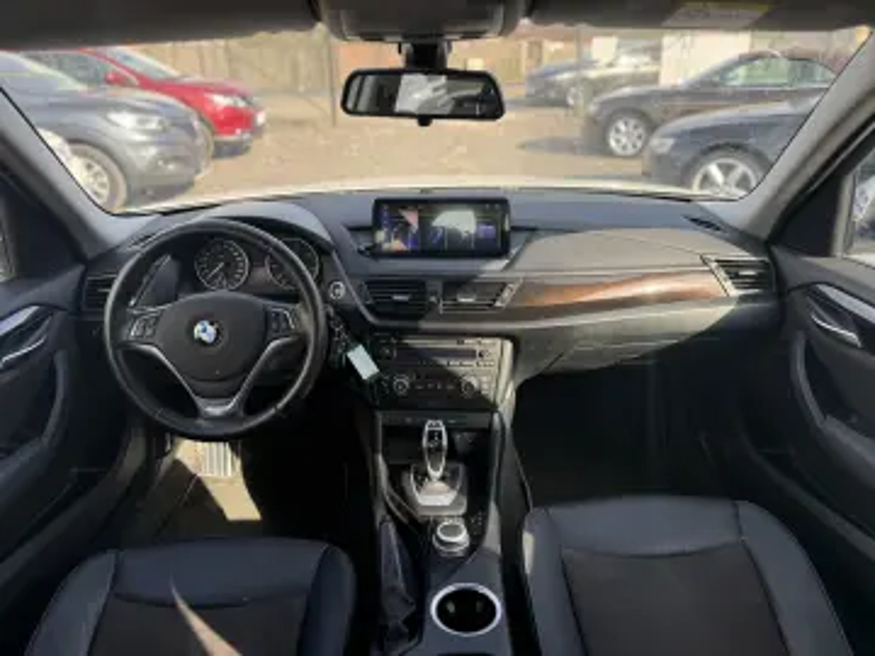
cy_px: 328
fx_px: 607
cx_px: 438
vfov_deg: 56.8
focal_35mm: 24
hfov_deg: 71.6
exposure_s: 1/473
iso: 100
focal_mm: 6.76
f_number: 1.78
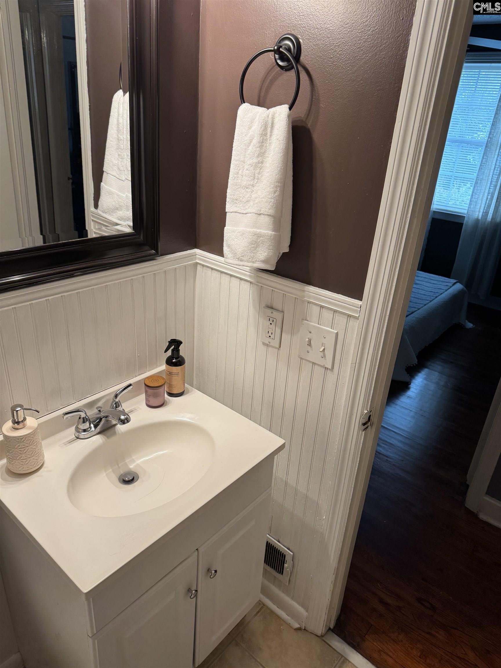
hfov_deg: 56.8
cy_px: 334
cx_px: 250
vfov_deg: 71.6
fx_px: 463
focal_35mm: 24
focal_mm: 6.76
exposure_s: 1/120
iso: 160
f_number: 1.78
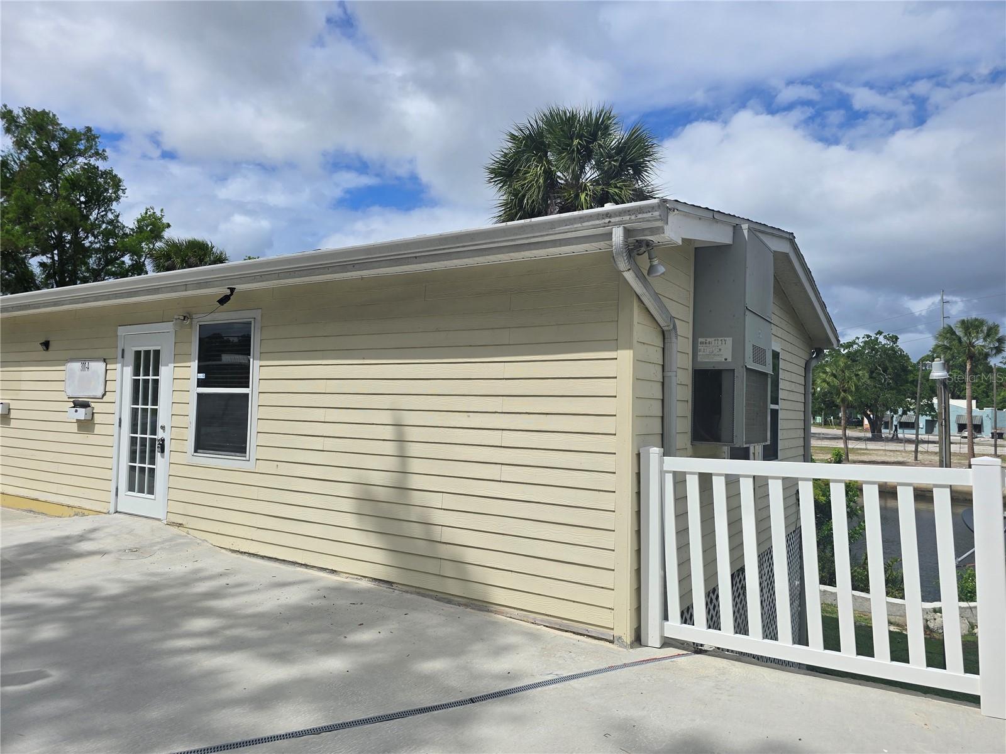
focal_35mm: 23
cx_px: 503
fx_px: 668
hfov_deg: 73.9
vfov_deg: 58.9
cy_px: 377
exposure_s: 1/1839
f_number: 1.7
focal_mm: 6.3
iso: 12
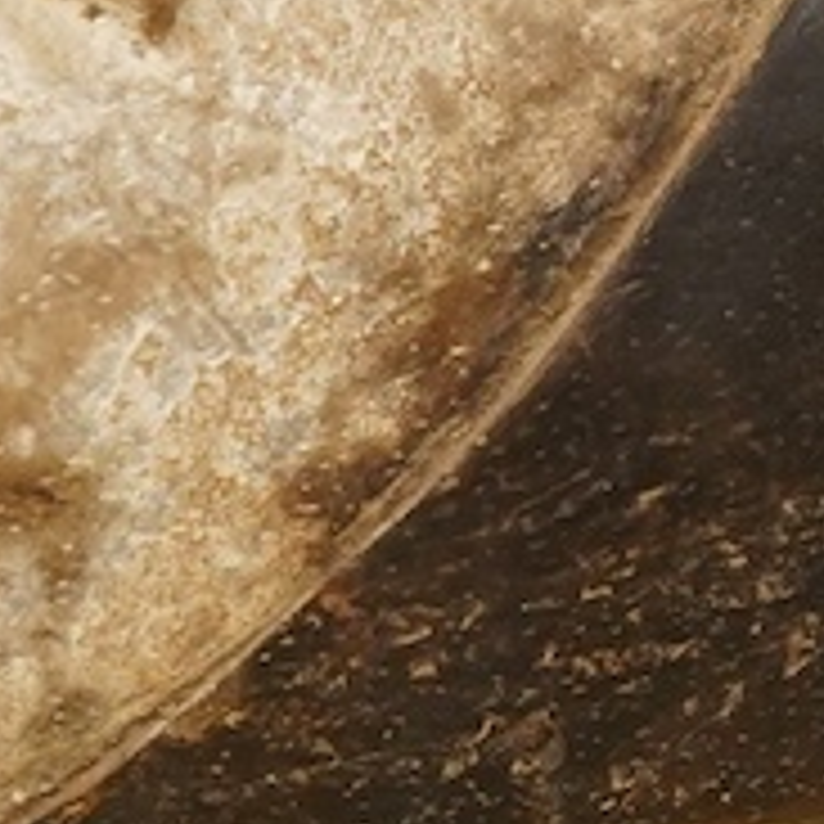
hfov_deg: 7.4
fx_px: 6329
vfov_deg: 7.4
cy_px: -18
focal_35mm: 235
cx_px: 853
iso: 2000
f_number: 9
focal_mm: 30
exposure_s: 1/125
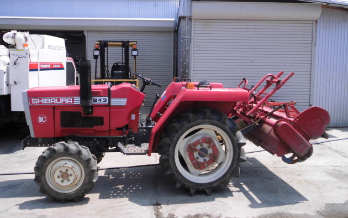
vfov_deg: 44.3
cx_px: 172
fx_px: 266
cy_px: 88
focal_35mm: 28
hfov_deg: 66.5
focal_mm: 4.6
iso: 64
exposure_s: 1/640
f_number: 3.2
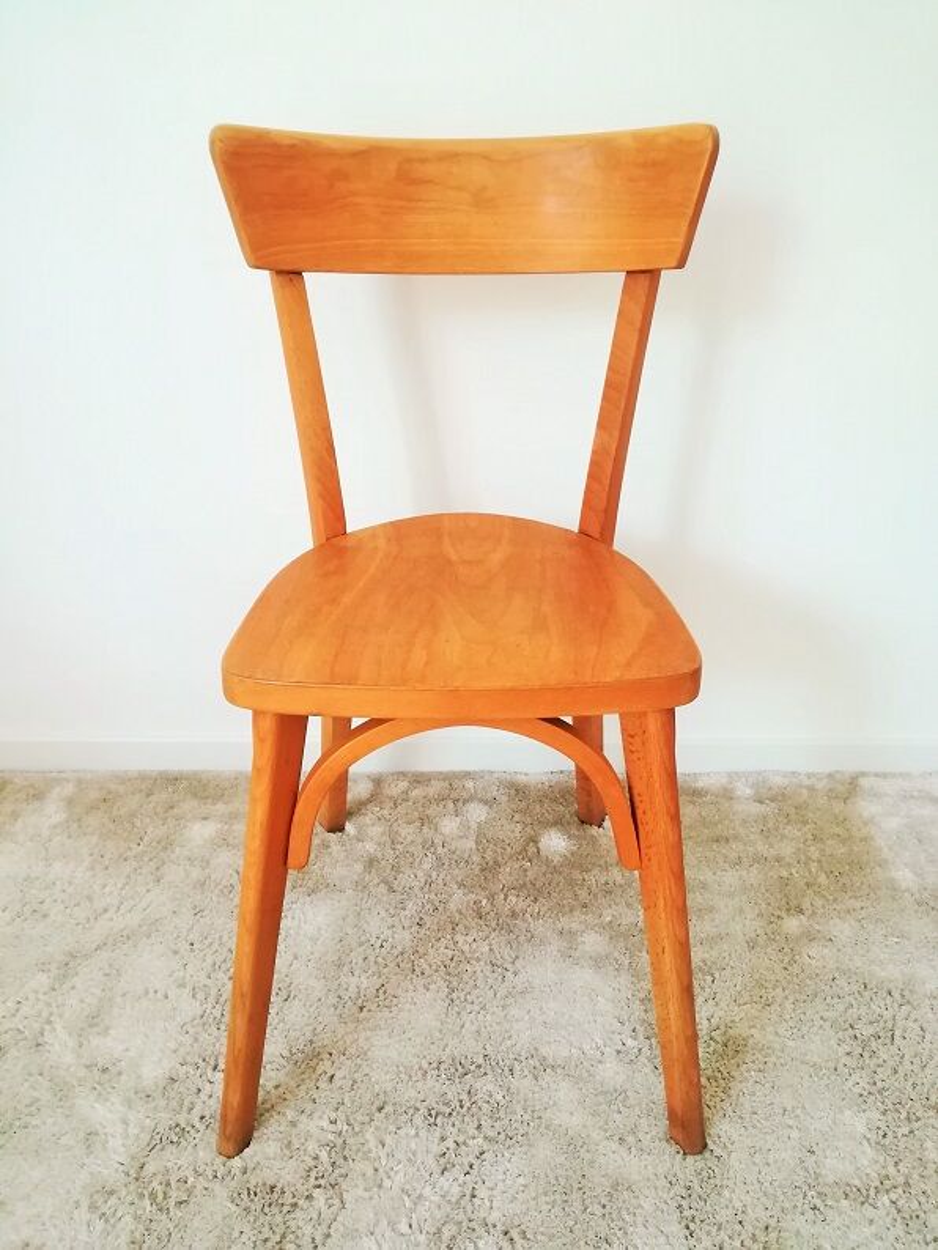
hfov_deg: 53.1
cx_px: 469
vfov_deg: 67.3
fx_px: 939
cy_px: 625
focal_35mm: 26
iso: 320
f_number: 2.2
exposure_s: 1/25
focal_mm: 3.83
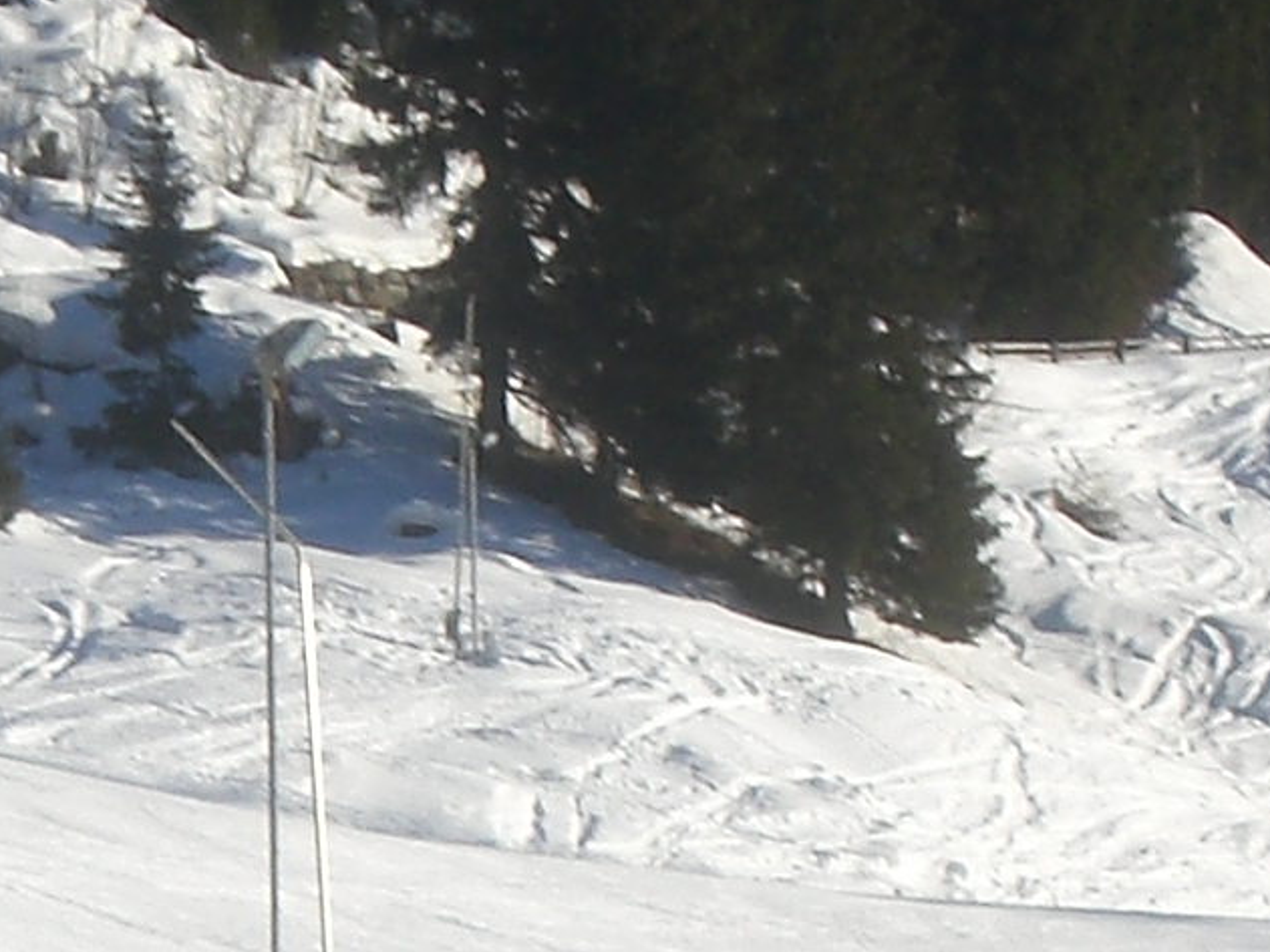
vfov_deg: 4.0
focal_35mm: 365
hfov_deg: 5.4
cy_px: 1840
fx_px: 13389
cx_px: 334
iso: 50
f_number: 6.4
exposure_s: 1/250
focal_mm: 12.47
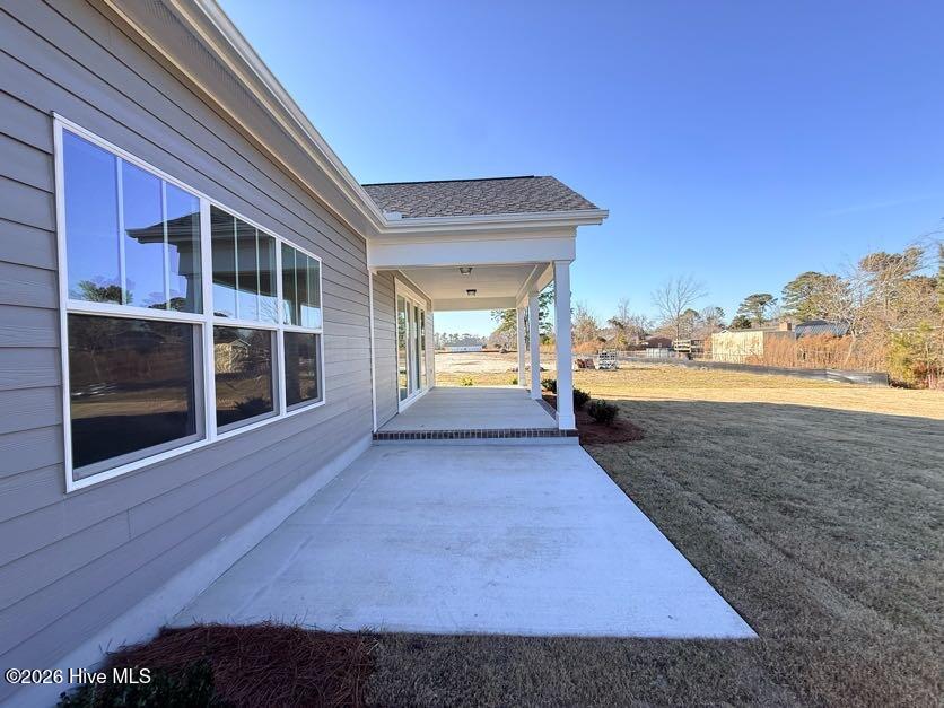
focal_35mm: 14
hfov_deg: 102.1
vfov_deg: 85.7
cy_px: 354
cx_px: 472
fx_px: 382
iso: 64
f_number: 2.2
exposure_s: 1/540
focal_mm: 2.22
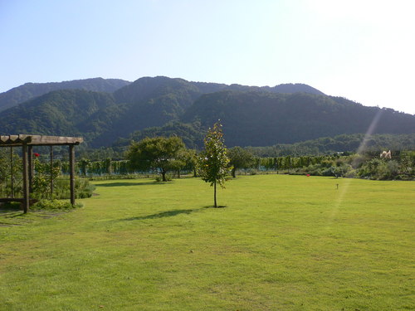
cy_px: 156
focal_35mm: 35
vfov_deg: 40.7
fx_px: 420
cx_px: 208
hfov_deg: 52.6
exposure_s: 1/400
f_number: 5.6
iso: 100
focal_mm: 5.8
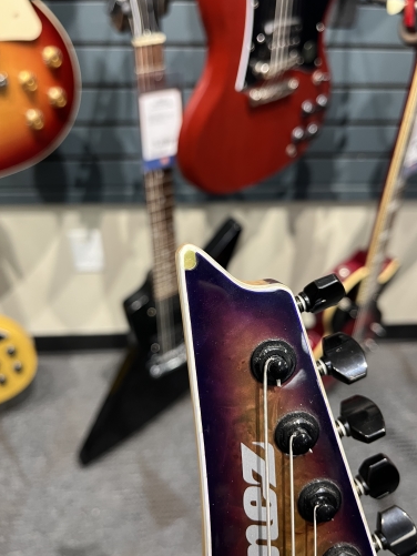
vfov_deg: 65.3
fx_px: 433
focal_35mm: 27
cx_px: 214
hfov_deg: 51.4
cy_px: 274
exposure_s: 1/60
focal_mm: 5.1
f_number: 1.6
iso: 200
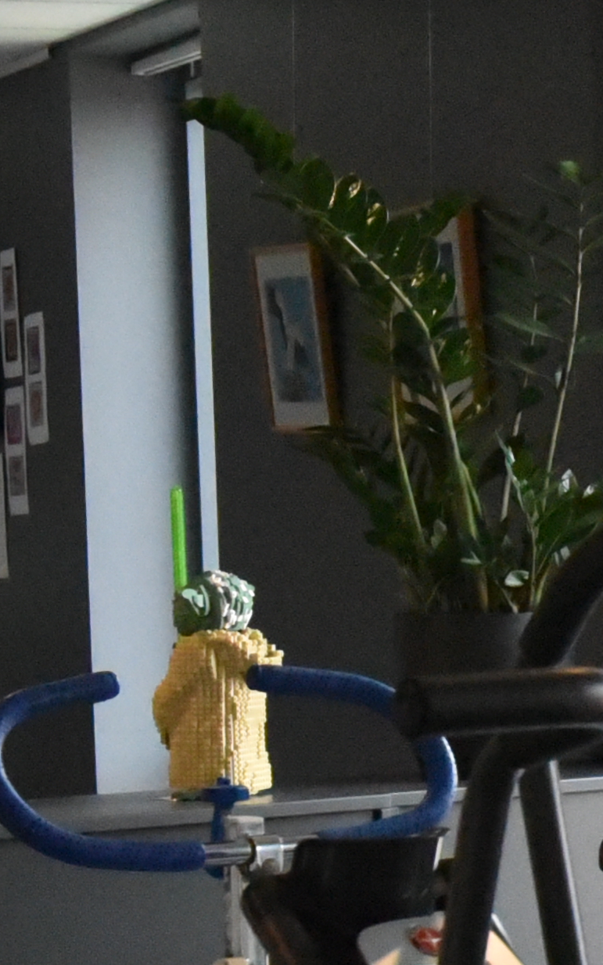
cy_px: 740
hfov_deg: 6.8
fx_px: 4576
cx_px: 1842
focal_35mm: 174
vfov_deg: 12.0
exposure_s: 1/400
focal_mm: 35
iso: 12800
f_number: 6.3
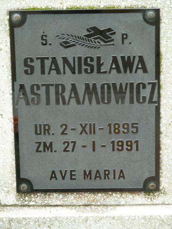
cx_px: 86
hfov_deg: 8.8
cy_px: 114
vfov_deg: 11.7
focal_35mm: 169
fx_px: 1120
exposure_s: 1/50
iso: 160
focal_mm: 27.8
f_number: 4.5
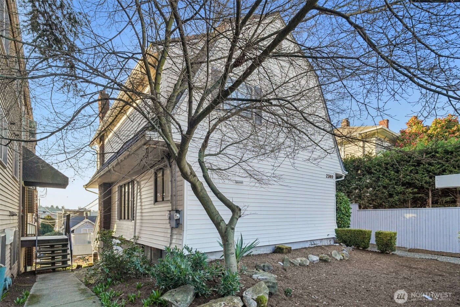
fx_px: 204
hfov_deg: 96.7
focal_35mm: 16
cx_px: 230
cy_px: 154
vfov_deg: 73.7
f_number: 8
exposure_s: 1/400
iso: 1600
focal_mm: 16
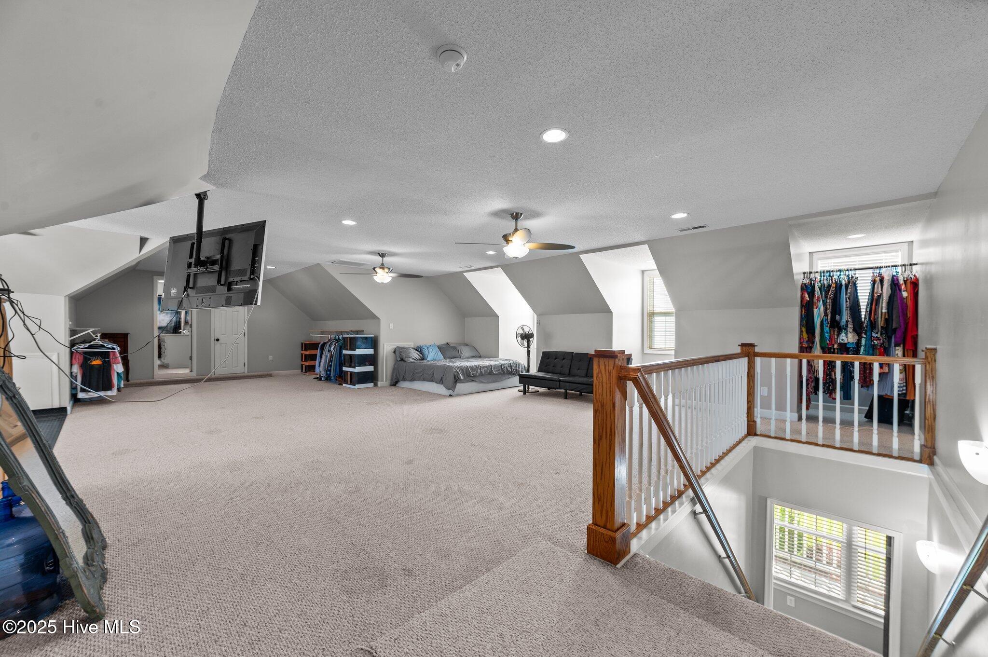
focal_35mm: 14
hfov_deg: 104.3
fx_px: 384
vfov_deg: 81.1
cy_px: 328
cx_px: 494
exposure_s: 1/4
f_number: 8
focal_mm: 14
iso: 250
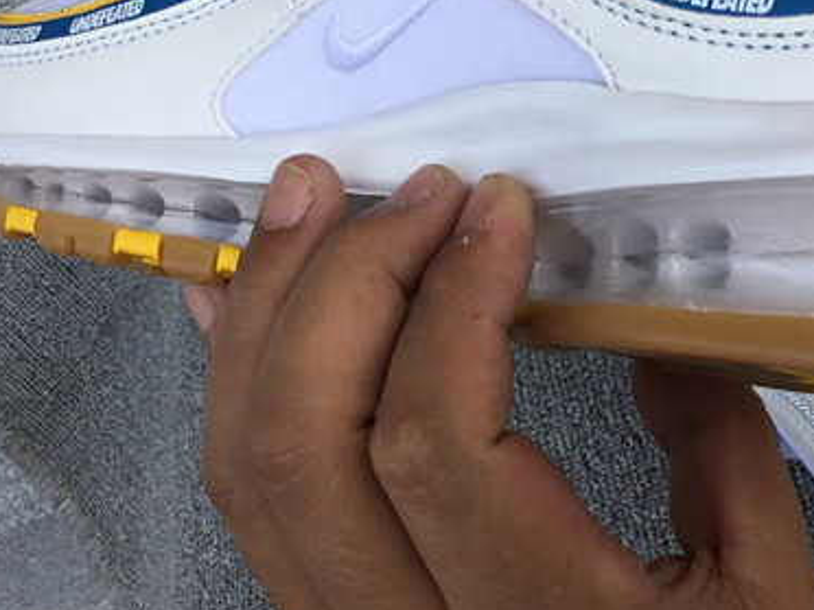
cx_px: 449
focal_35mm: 75
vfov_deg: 19.2
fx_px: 1764
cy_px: 47
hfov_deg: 26.0
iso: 25
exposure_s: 1/684
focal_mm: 3.3
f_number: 2.4
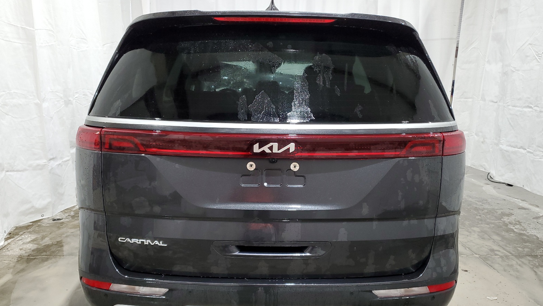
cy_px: 179
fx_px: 418
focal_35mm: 29
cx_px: 271
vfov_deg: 40.0
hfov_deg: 66.1
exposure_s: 1/60.2
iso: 80
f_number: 1.5
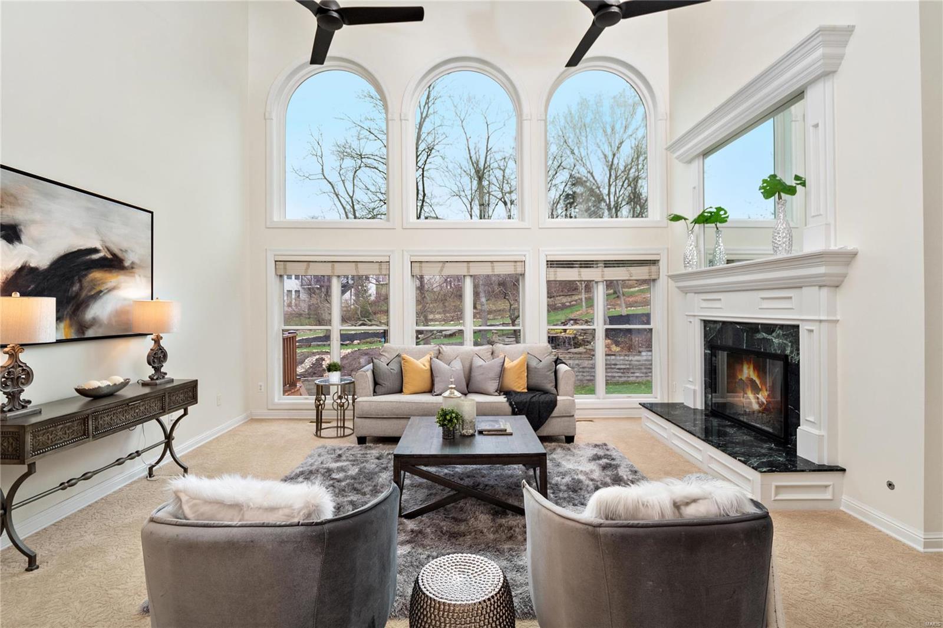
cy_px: 314
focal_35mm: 16
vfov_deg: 73.7
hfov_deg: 96.7
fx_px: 419
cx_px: 472
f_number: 5
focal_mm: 8
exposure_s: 1/250
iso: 400
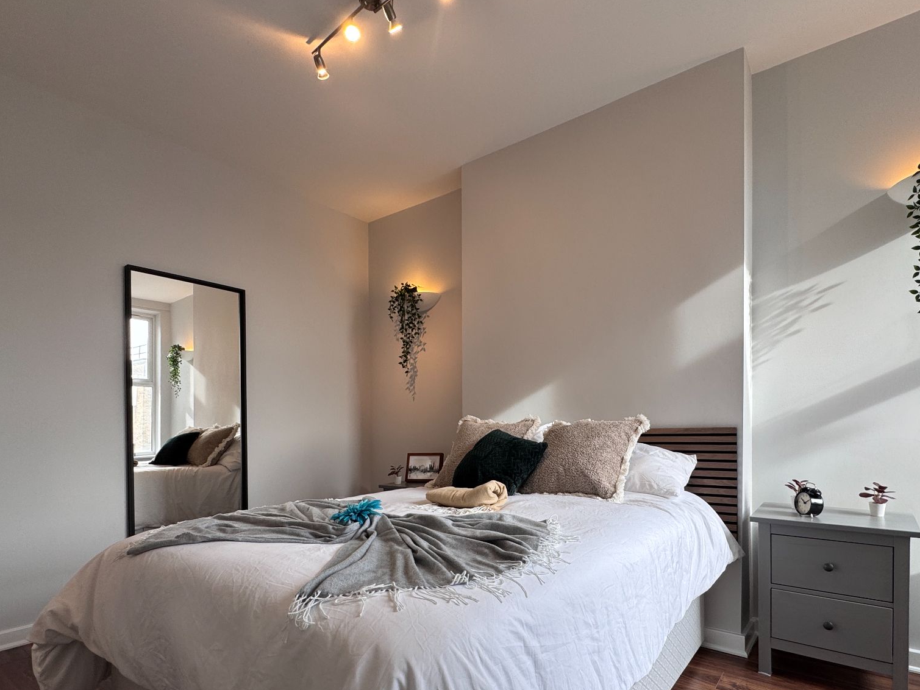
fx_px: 505
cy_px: 433
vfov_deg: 67.6
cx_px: 485
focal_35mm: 19
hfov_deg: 84.6
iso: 50
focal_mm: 2.22
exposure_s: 1/100
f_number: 2.2
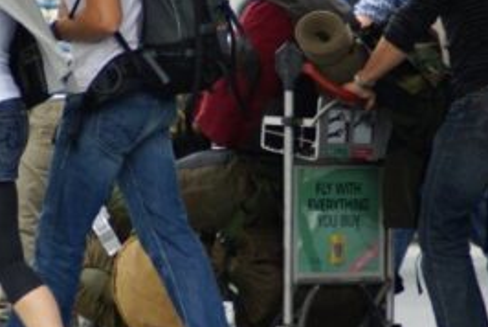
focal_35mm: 711
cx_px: 194
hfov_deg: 2.9
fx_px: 9648
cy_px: 126
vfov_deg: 1.9
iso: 200
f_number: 4.5
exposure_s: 1/320
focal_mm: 210
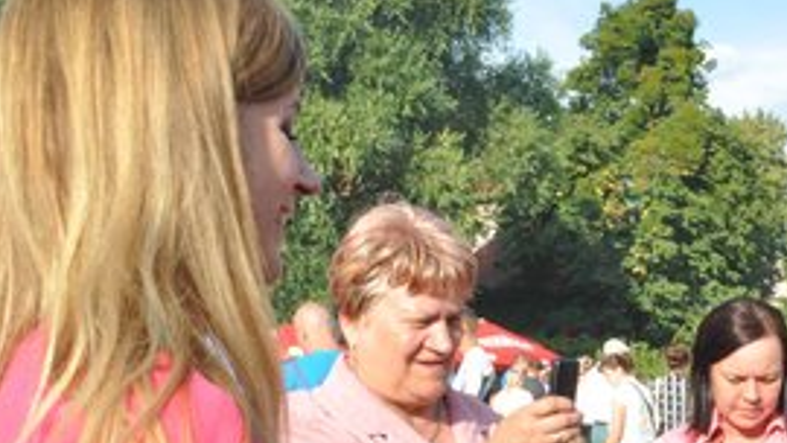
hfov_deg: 27.3
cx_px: 941
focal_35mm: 68
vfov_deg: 17.0
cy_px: 525
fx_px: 1419
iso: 640
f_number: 22
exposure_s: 1/125
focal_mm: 18
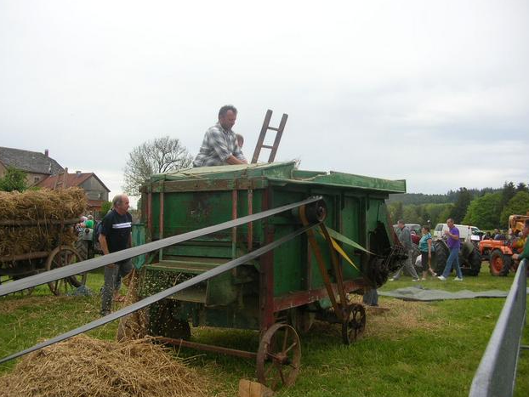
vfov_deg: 39.7
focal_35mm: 36
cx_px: 268
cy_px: 201
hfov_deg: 51.3
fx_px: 550
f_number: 2.8
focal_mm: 5.8
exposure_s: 1/426
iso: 50
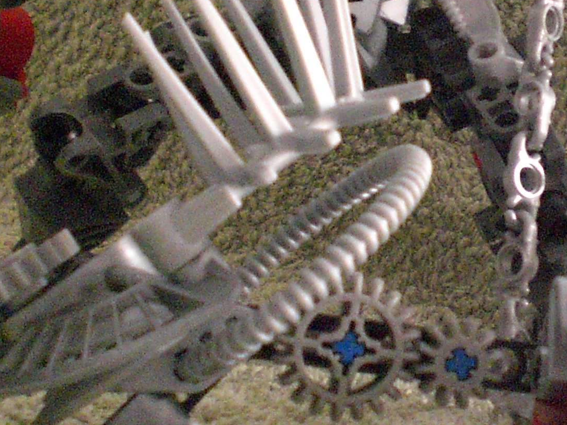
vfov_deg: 13.7
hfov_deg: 18.1
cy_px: 43
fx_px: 1752
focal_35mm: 107
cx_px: 513
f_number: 3.1
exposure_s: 1/100
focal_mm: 6.3
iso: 800
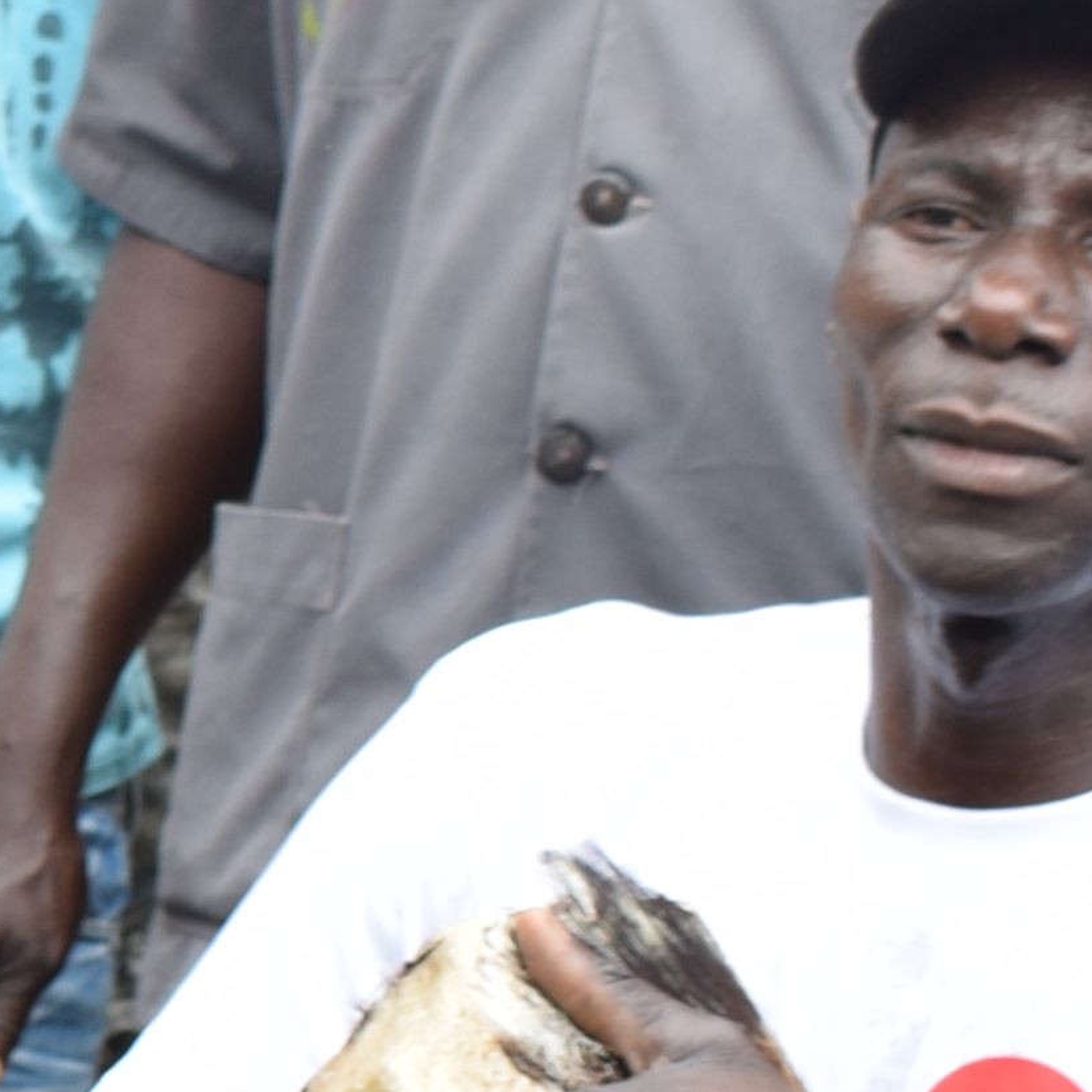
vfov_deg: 7.9
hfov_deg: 7.3
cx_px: -1686
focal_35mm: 222
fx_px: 7923
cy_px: 737
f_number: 5.6
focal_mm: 24
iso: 100
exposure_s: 1/100
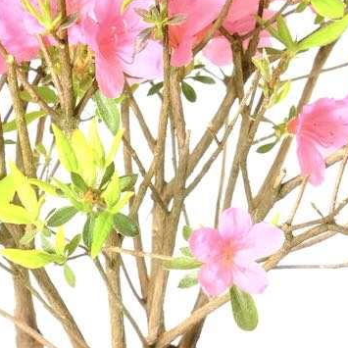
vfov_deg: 5.0
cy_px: 224
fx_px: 3969
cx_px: 119
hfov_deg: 5.0
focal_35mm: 349
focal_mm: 76.3
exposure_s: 1/40
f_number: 7.1
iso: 2000
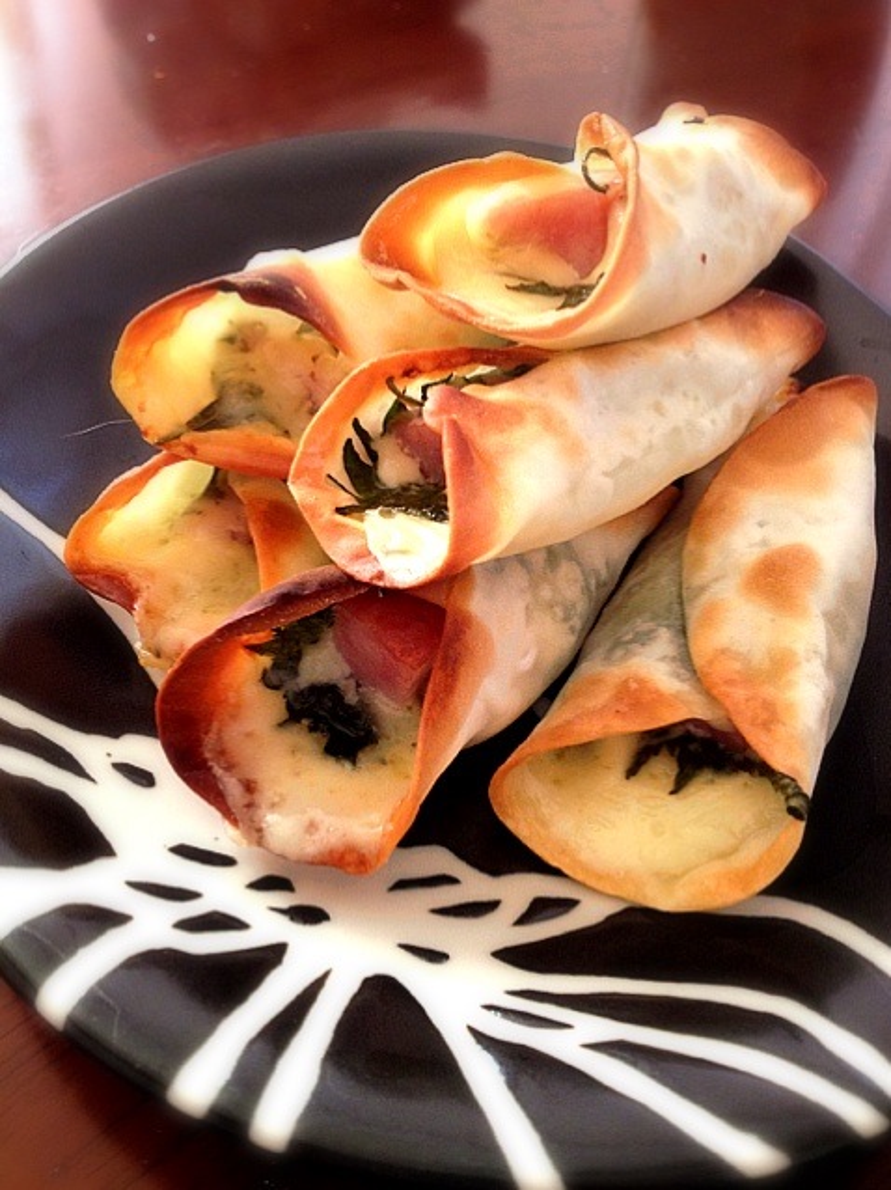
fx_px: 1202
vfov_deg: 52.6
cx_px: 446
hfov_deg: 40.7
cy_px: 595
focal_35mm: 35
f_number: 2.4
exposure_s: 1/20
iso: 125
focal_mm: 4.28
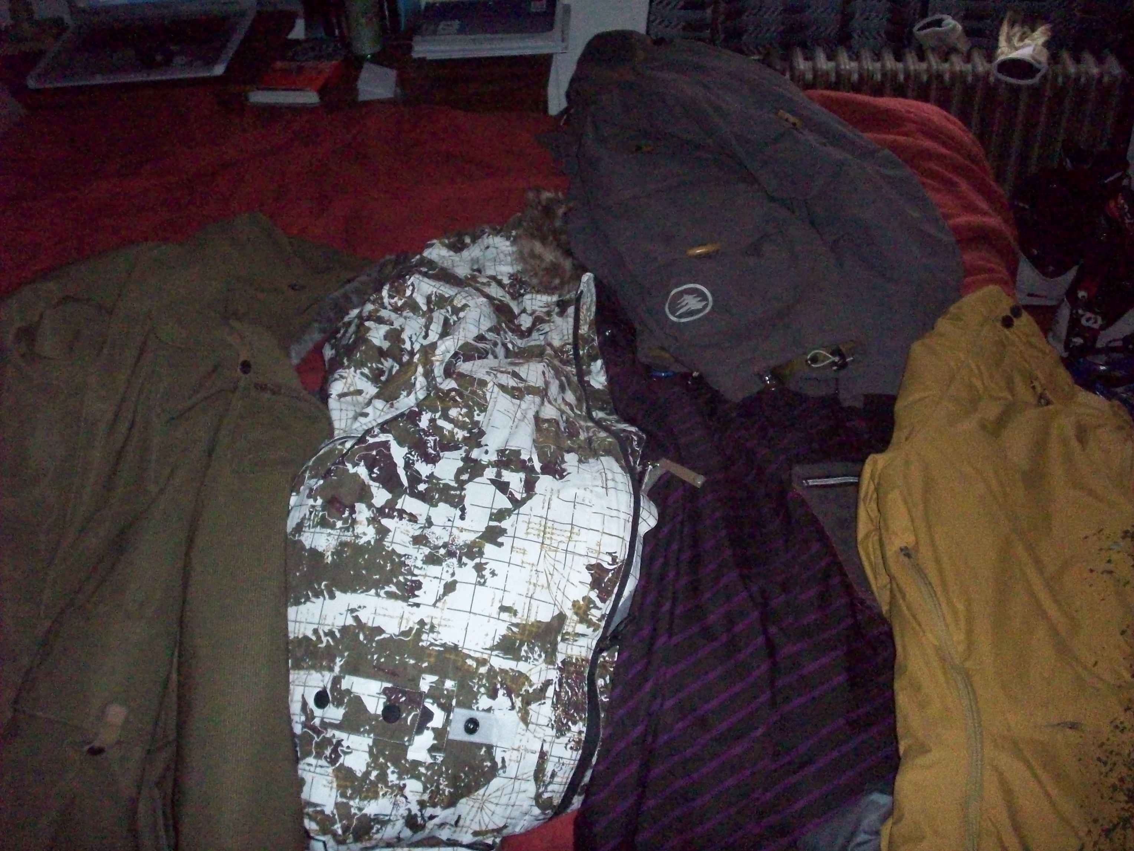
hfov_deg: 50.1
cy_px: 426
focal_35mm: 37
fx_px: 1212
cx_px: 567
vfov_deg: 38.7
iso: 800
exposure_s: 1/128
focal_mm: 6.2
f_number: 2.8
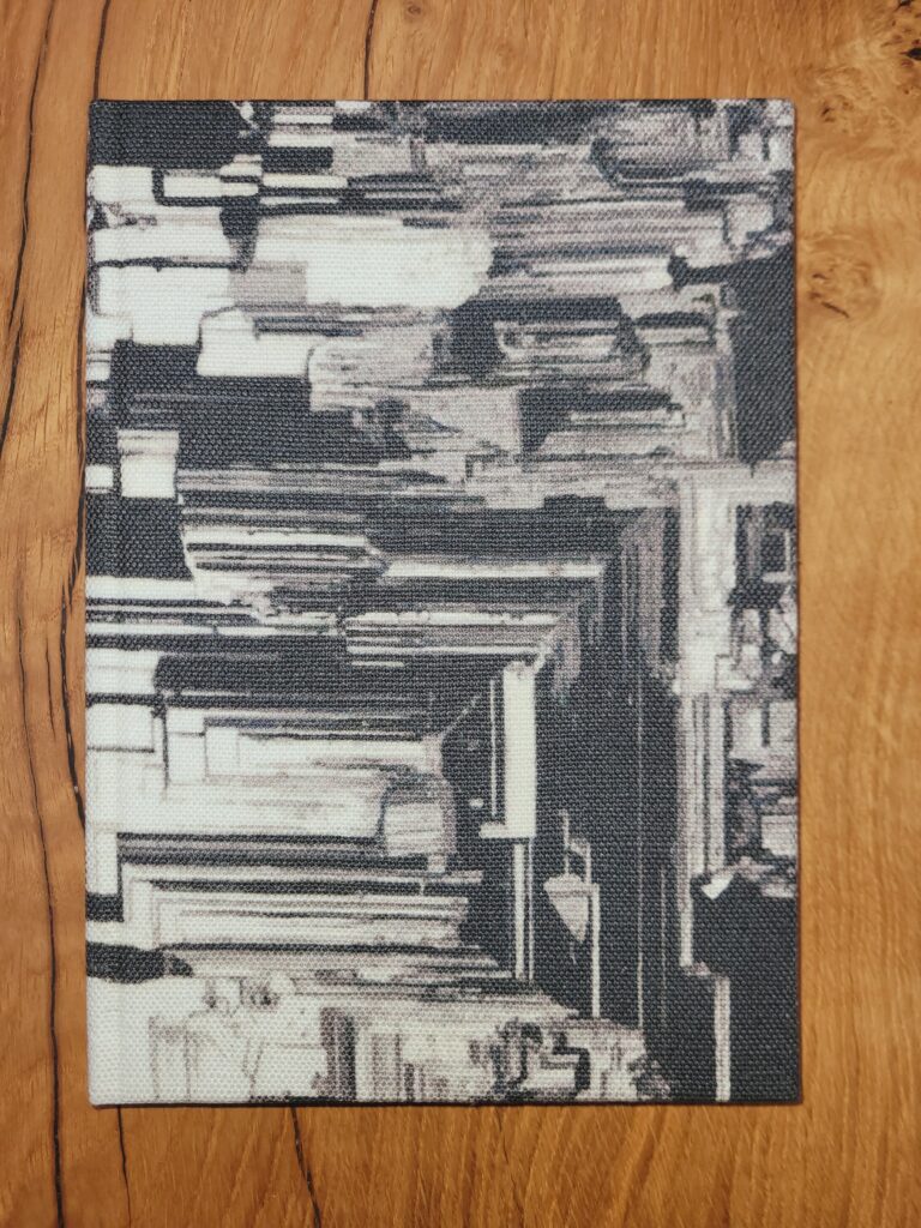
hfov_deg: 53.1
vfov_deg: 67.3
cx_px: 460
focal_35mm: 26
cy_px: 614
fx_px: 922
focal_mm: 5.4
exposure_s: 1/114
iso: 40
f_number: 1.8
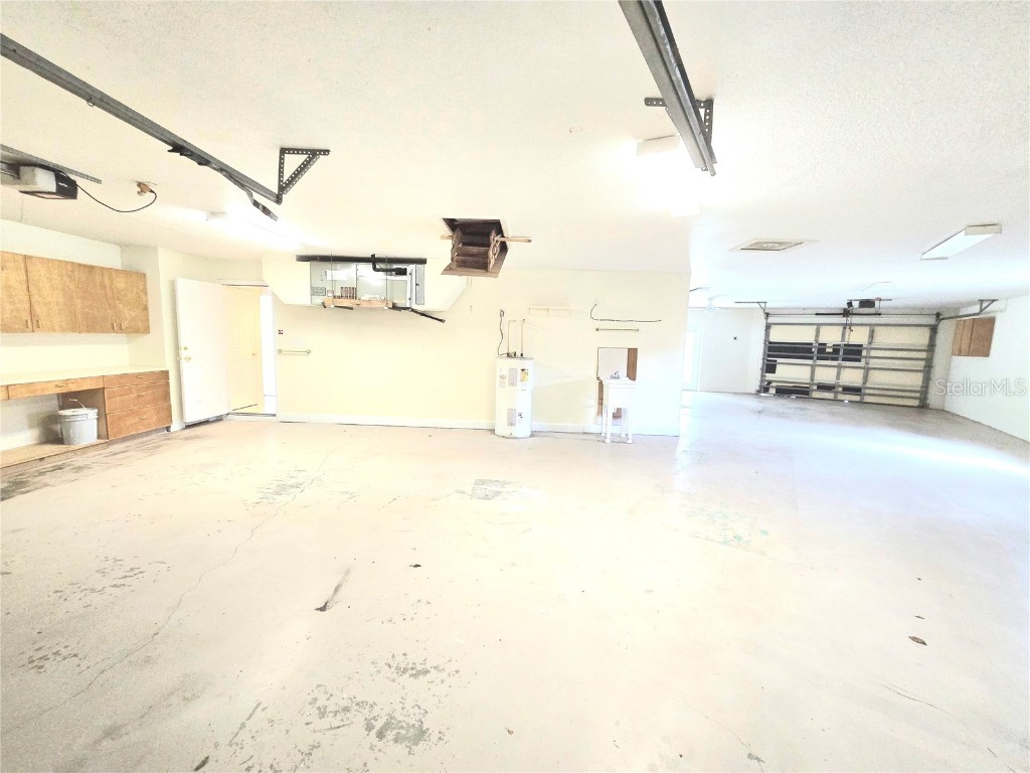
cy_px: 386
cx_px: 515
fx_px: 387
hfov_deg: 106.2
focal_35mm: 13
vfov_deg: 89.9
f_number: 2.2
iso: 500
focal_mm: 2.2
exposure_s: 1/60.2
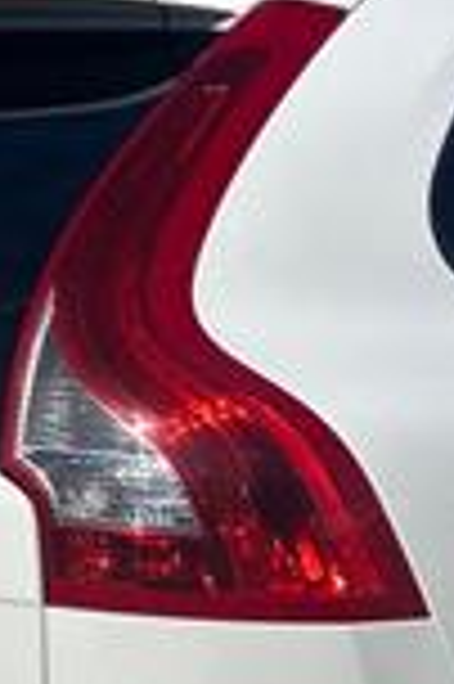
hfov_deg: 12.0
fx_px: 2161
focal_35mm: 114
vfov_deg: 17.8
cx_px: 193
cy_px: 540
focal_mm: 5.7
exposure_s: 1/10309
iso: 50
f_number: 1.5
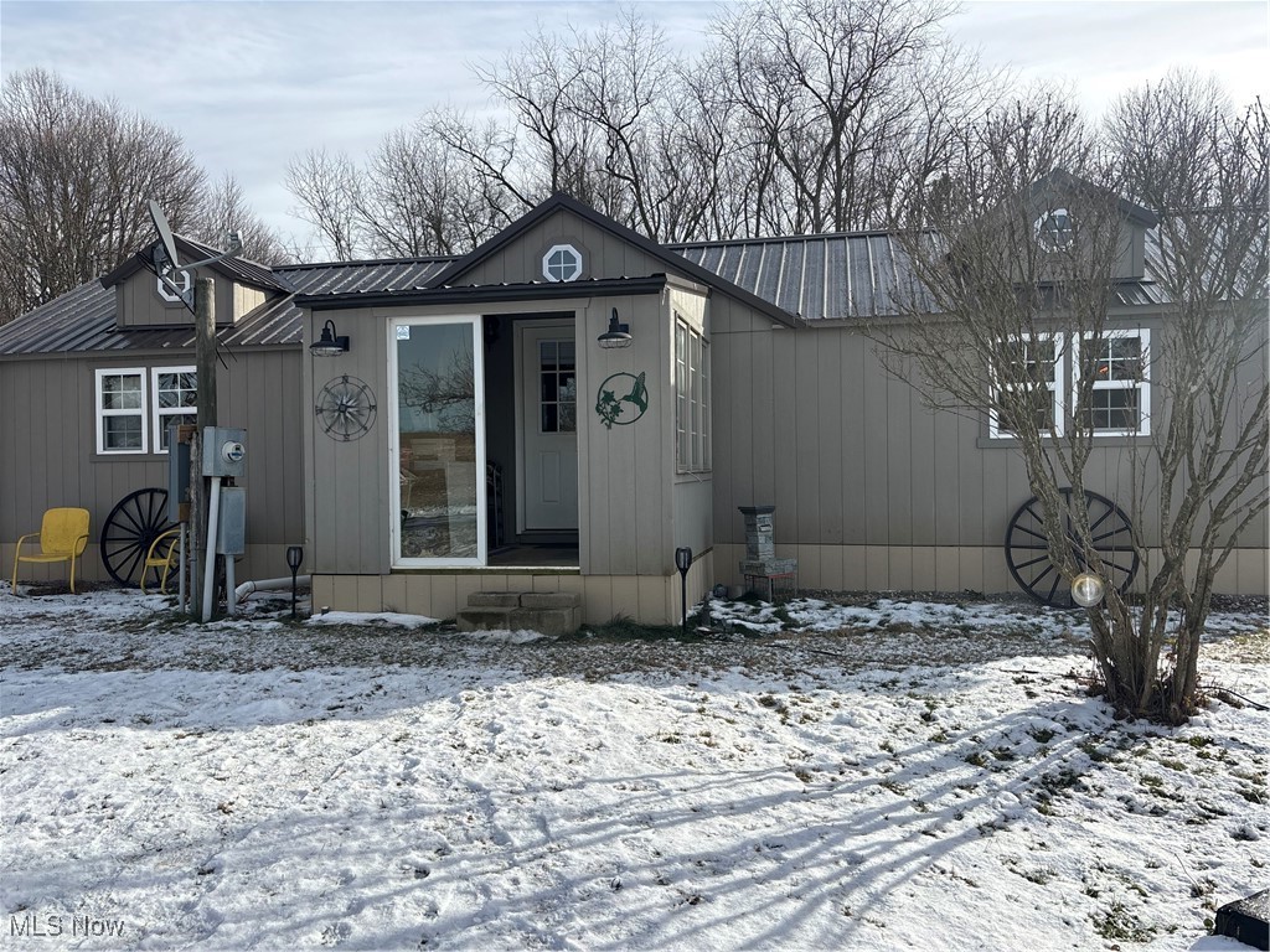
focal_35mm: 26
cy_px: 476
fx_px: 954
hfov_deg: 67.3
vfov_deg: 53.1
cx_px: 635
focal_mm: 5.96
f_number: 1.6
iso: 50
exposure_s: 1/3413
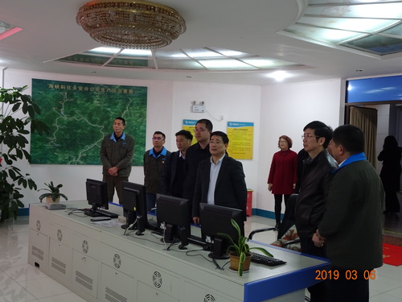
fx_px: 418
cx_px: 201
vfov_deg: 39.7
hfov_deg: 51.4
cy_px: 151
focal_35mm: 36
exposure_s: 1/30
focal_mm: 6.17
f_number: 4
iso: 800
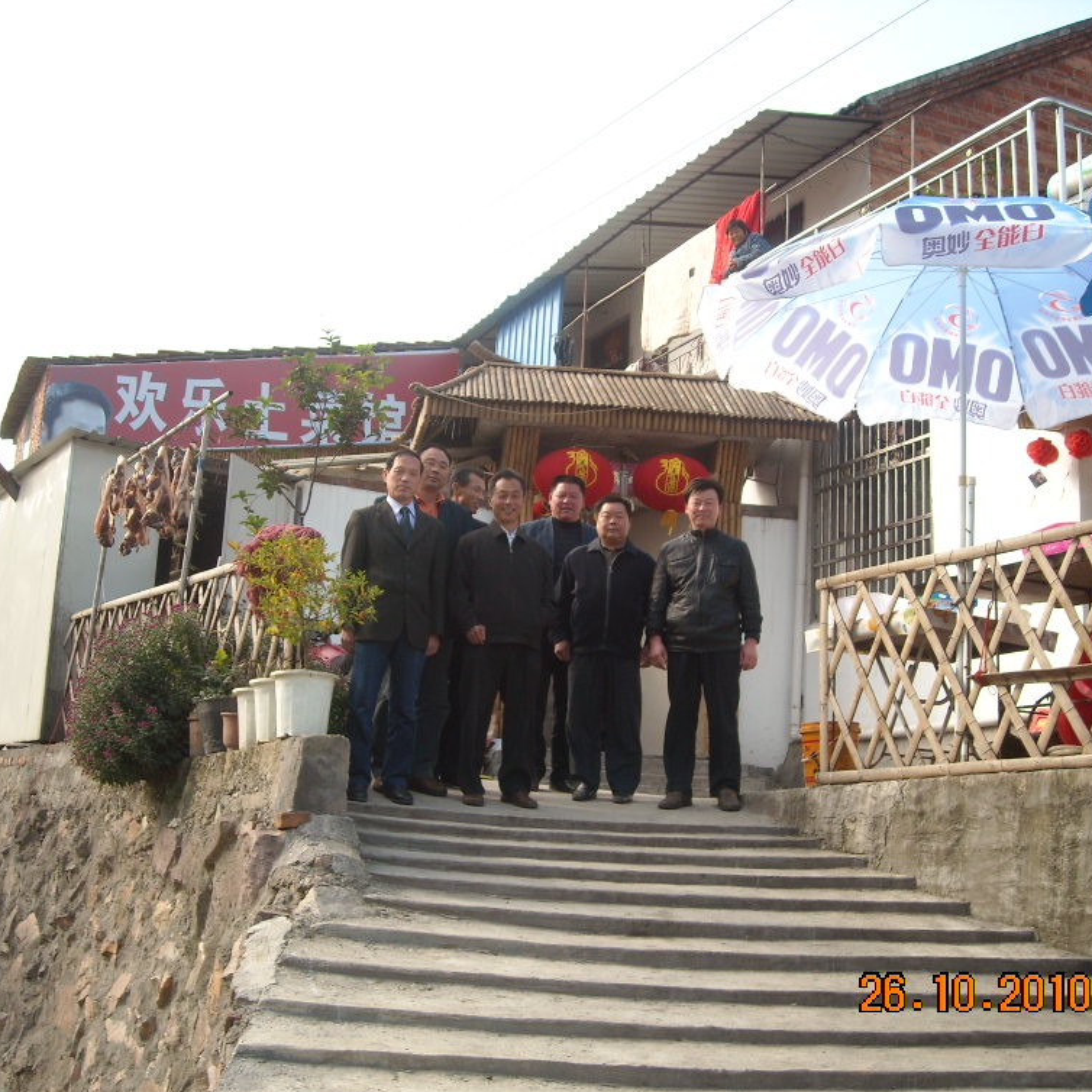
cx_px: 552
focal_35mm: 42
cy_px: 553
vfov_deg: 40.0
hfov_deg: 40.0
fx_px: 1499
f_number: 2.8
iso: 64
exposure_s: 1/353
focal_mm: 5.7
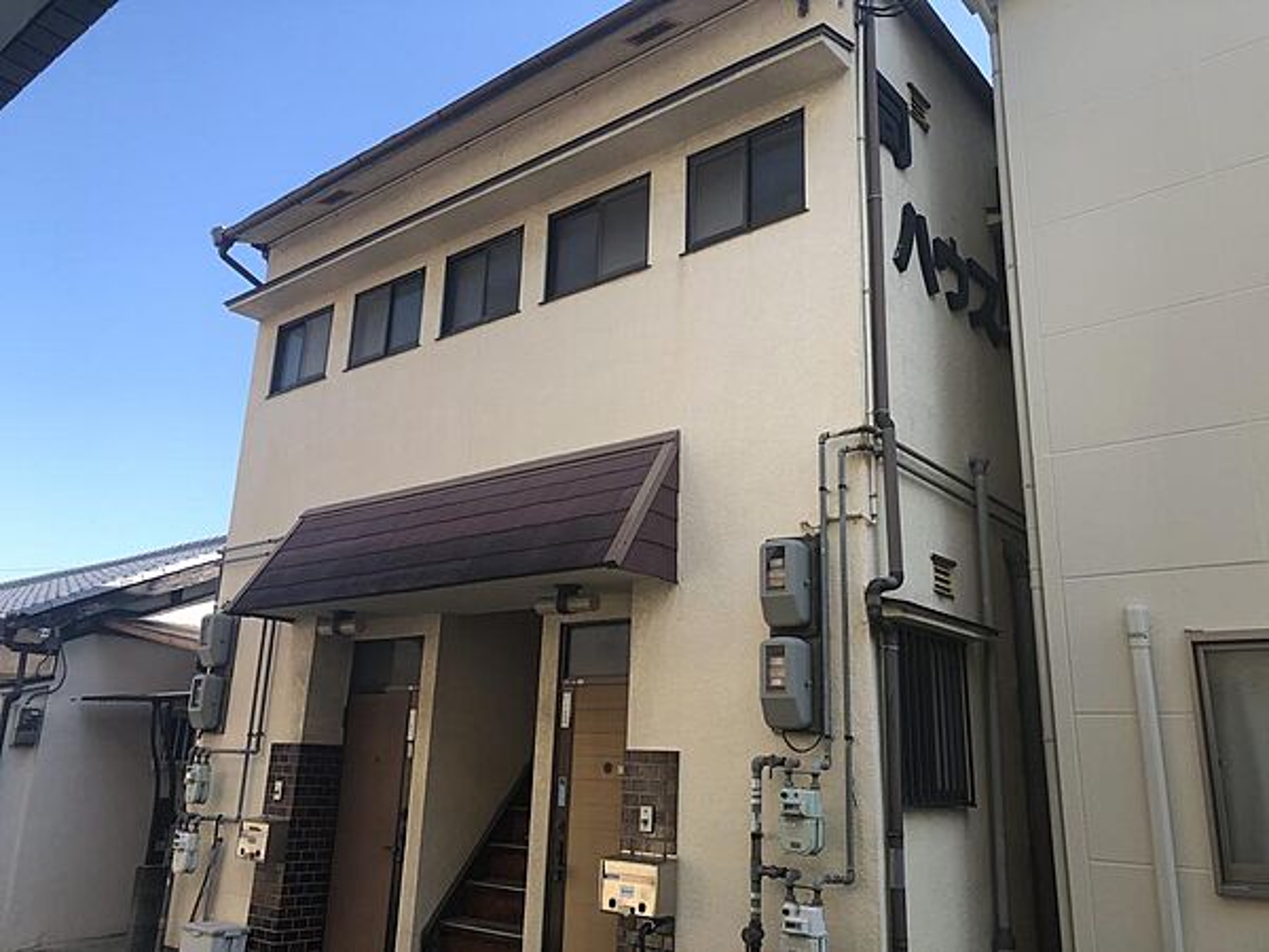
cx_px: 634
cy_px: 476
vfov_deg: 49.7
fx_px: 1026
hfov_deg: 63.4
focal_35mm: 28
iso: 20
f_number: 1.8
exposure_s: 1/564
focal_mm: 3.99
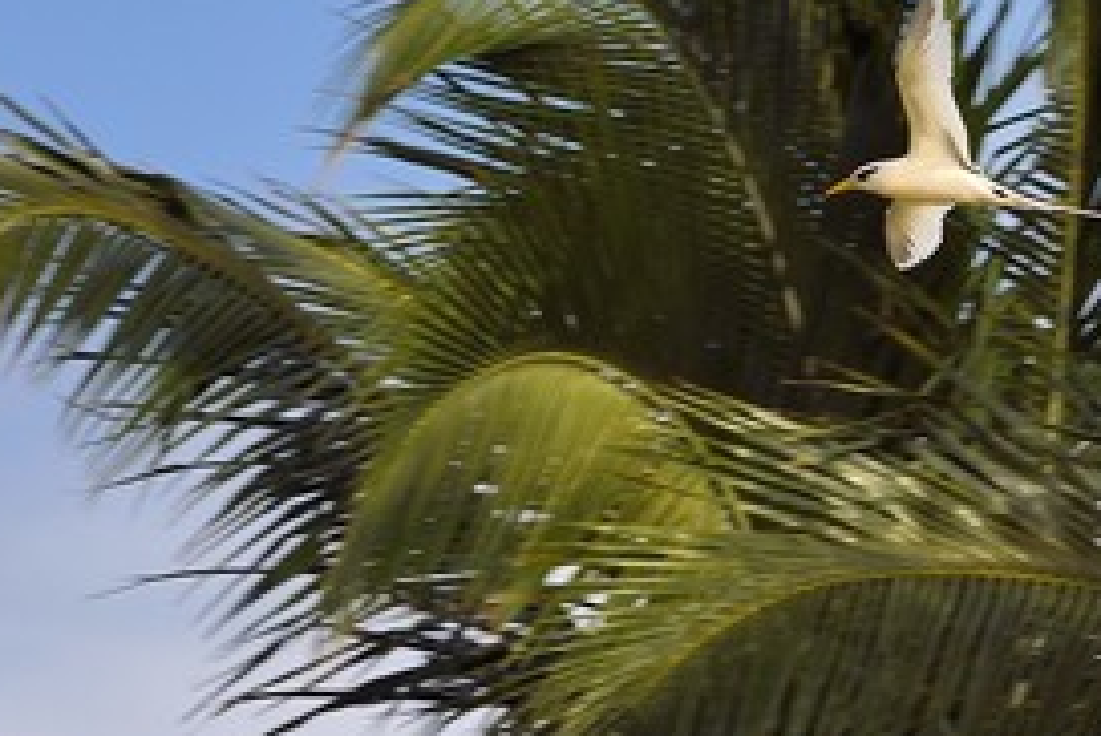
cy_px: 263
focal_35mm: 308
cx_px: 674
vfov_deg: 4.5
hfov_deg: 6.7
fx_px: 9430
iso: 400
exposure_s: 1/500
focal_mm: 200
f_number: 14
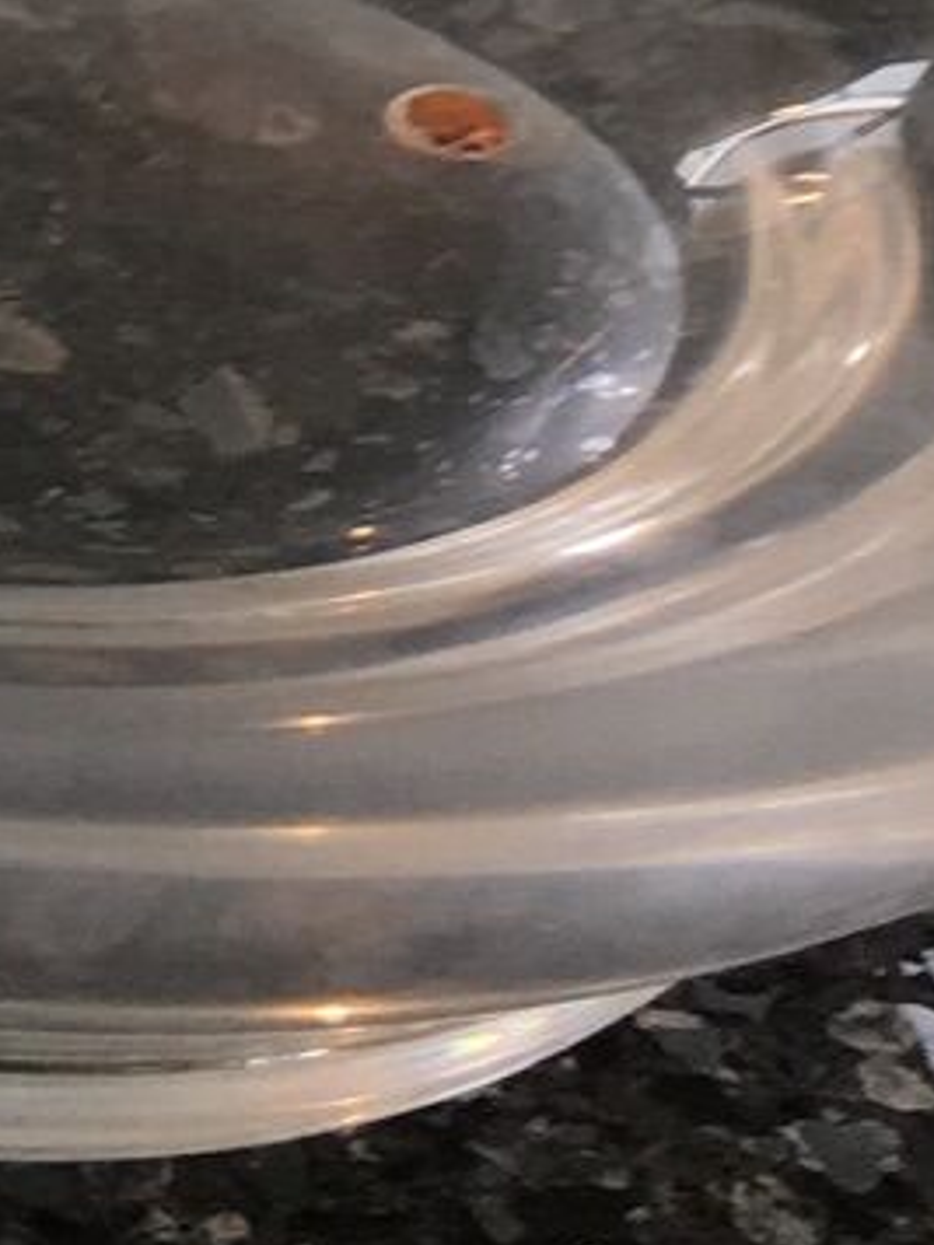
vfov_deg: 10.2
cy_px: -1822
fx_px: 6008
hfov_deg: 8.6
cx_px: -595
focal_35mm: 167
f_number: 2.2
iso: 25
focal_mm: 4.15
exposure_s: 1/50
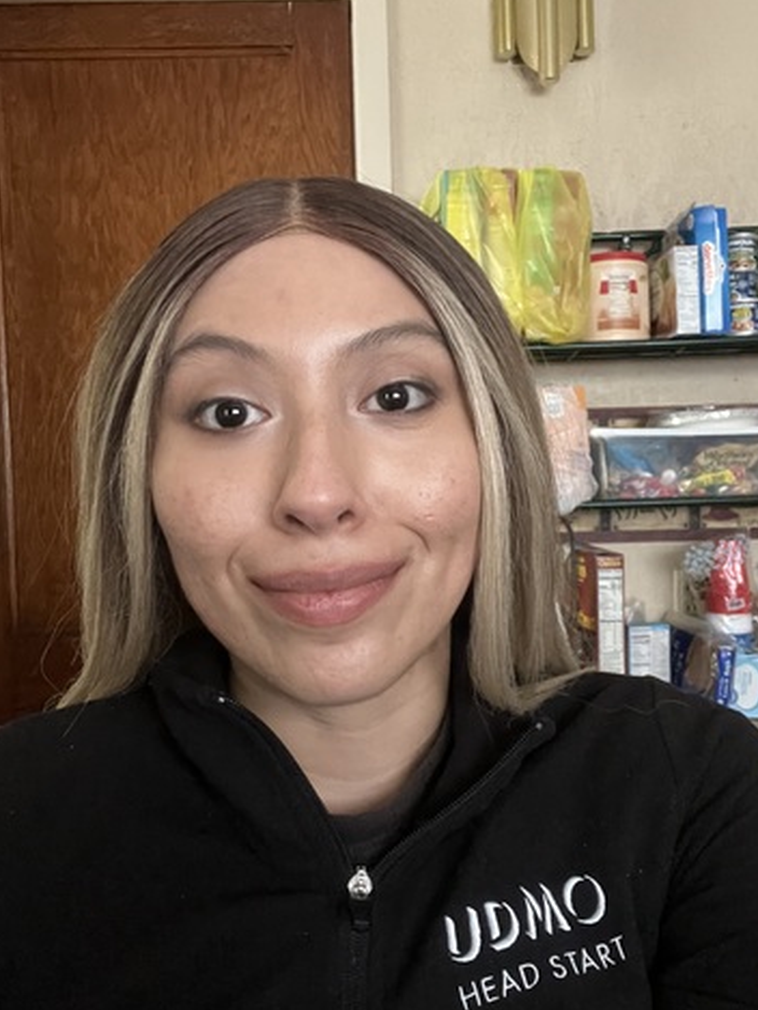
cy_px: 523
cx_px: 391
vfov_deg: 56.8
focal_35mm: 32
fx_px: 934
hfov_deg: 44.2
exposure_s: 1/16
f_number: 2.2
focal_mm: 2.71
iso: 800
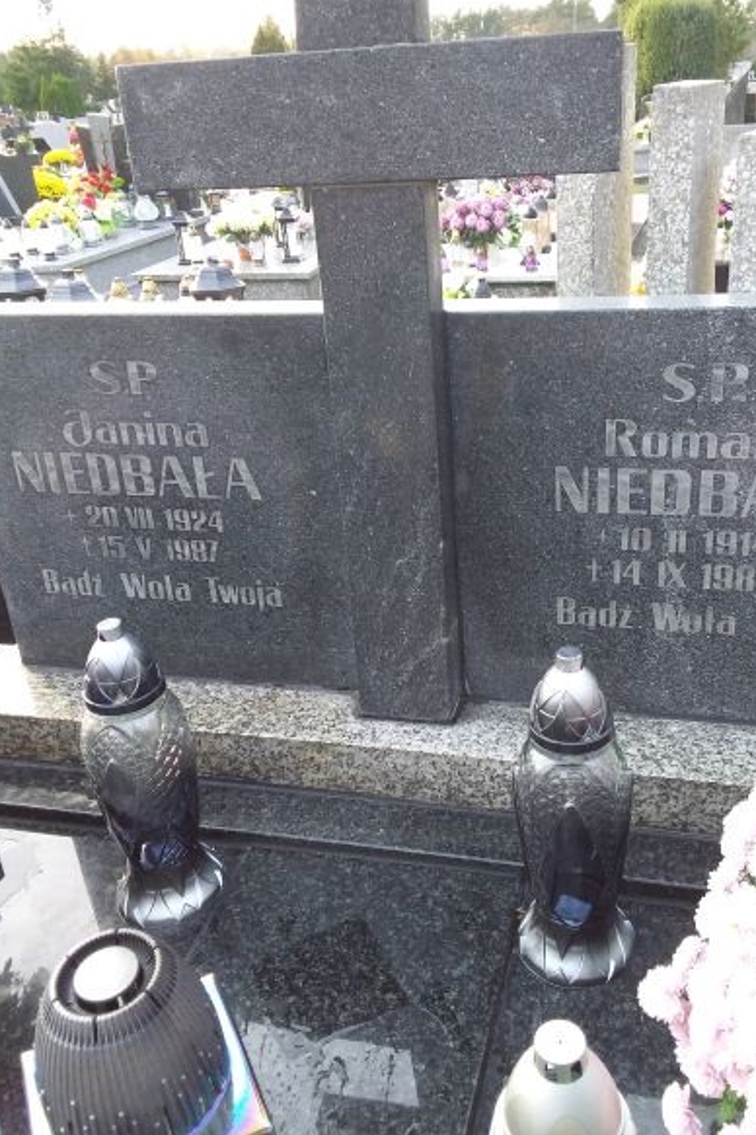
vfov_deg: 58.7
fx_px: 1008
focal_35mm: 32
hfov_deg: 41.0
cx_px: 427
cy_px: 548
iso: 50
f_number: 1.9
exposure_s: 1/100
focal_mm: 2.91
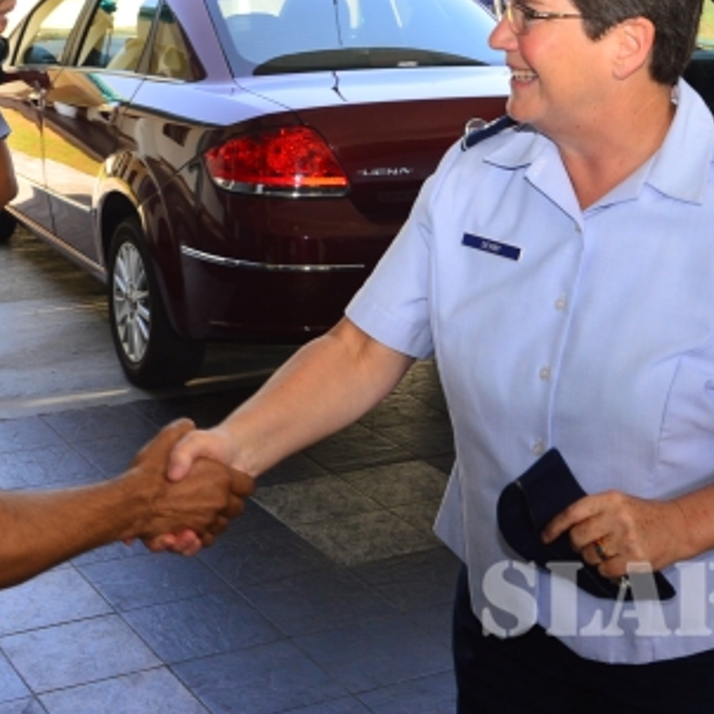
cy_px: 193
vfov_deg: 26.2
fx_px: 1517
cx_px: 371
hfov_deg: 26.5
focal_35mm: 65
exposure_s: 1/160
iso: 200
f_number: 7.1
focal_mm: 22
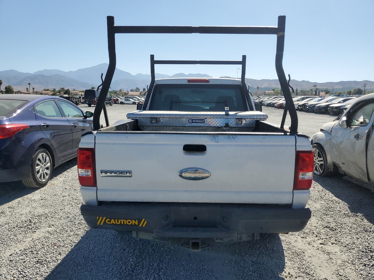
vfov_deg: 53.1
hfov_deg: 67.3
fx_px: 281
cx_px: 187
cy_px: 140
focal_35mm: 26
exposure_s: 1/5000
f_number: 1.5
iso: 50
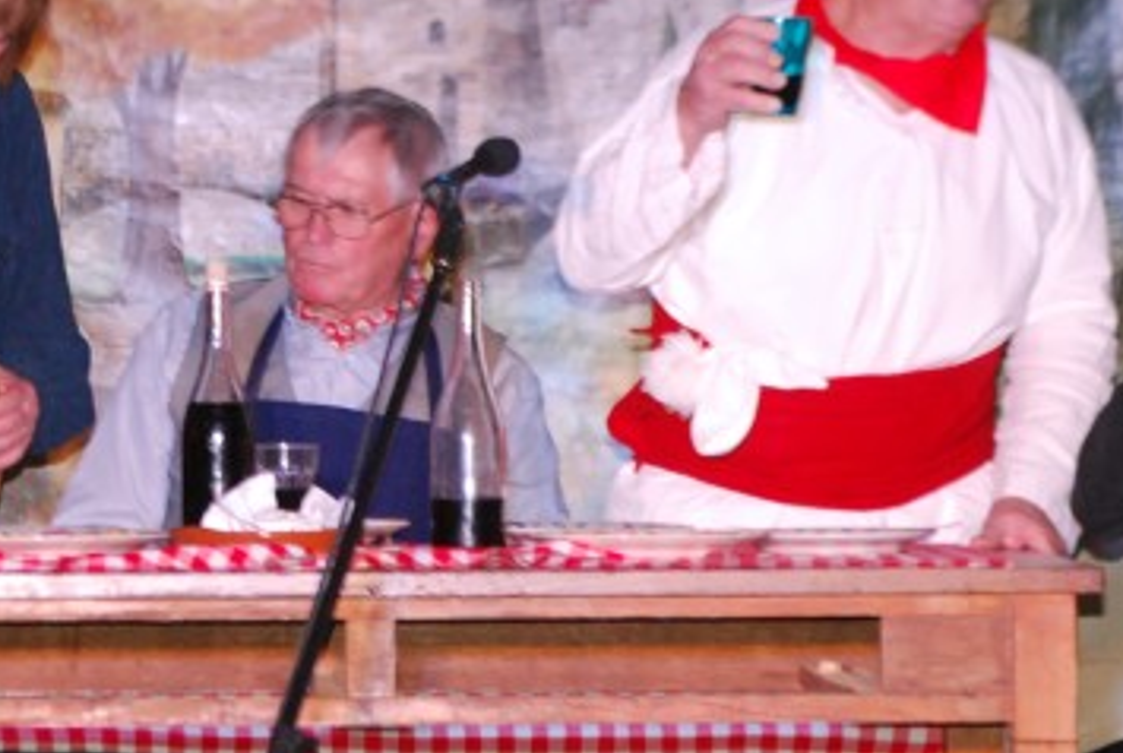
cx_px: 280
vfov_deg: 4.6
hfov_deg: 6.8
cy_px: 263
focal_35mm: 302
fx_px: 9436
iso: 1000
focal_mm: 80
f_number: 4.5
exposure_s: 1/60
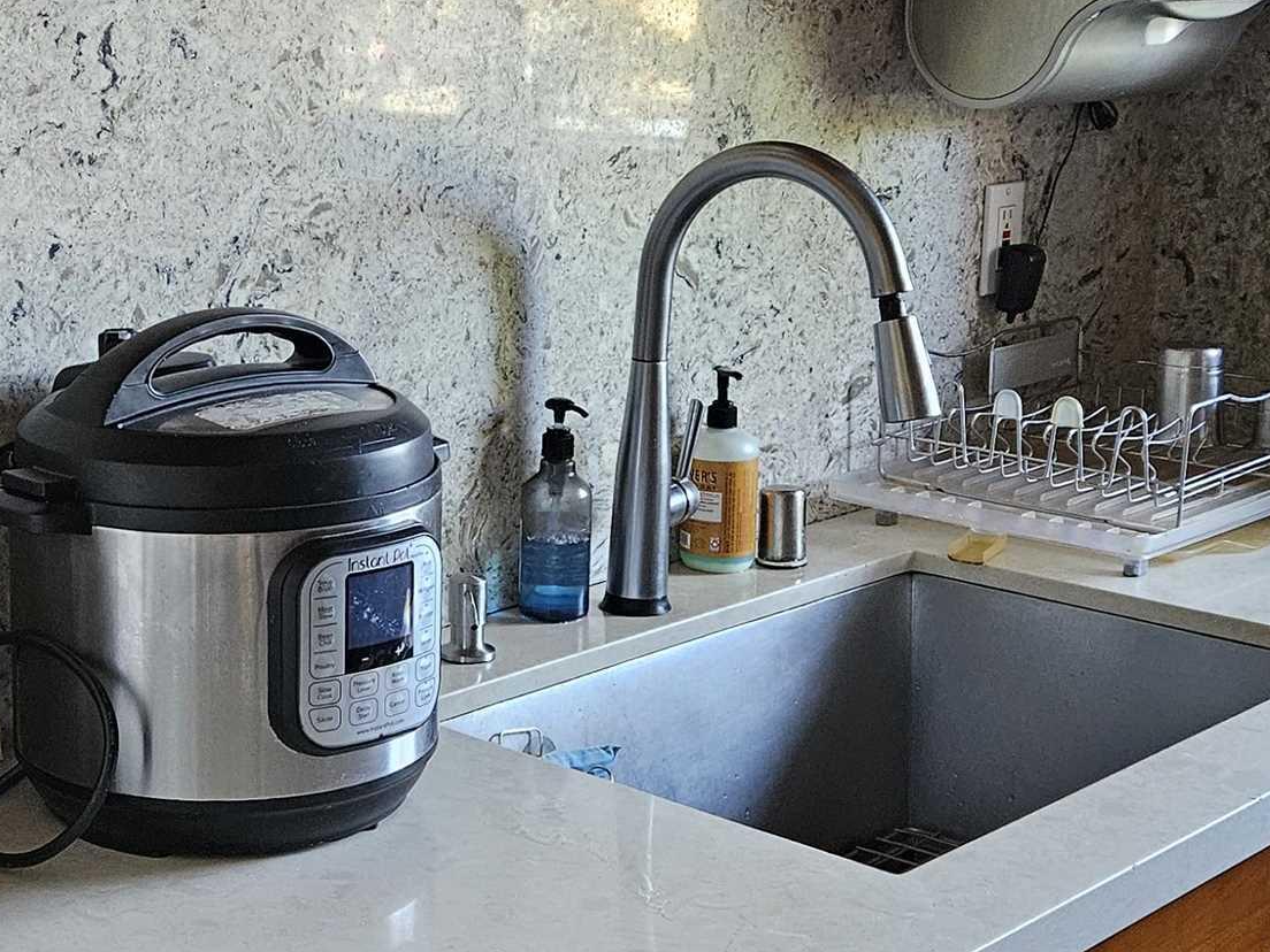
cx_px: 469
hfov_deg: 30.1
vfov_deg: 22.9
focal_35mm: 64
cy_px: 401
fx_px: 2348
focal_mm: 5.4
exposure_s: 1/120
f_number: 1.8
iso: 800
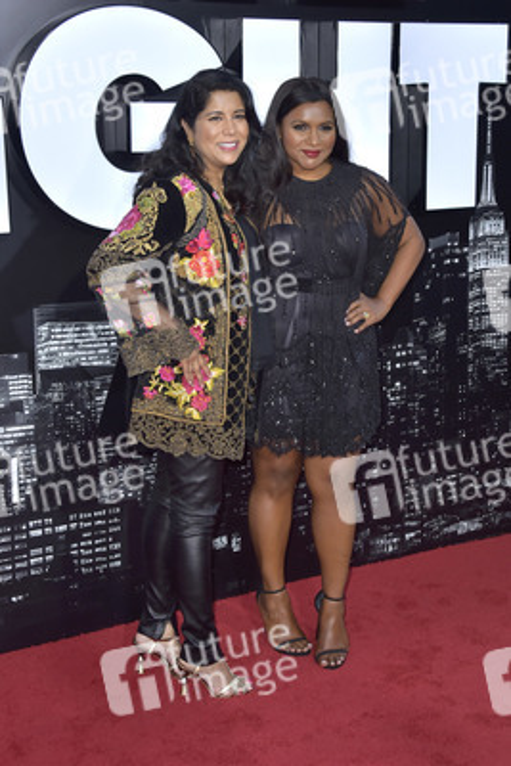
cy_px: 383
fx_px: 1021
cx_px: 256
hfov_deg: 28.1
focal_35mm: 48
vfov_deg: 41.1
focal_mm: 48
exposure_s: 1/250
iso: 500
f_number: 7.1
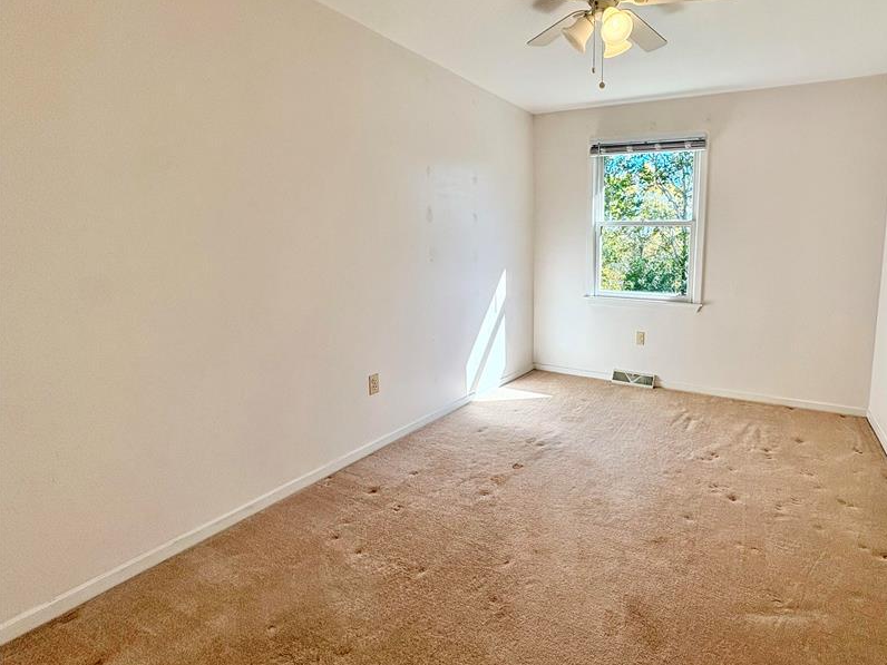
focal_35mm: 18
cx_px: 568
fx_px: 461
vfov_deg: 71.4
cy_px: 299
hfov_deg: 85.6
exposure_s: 1/428
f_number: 2.2
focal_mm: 2.22
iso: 64
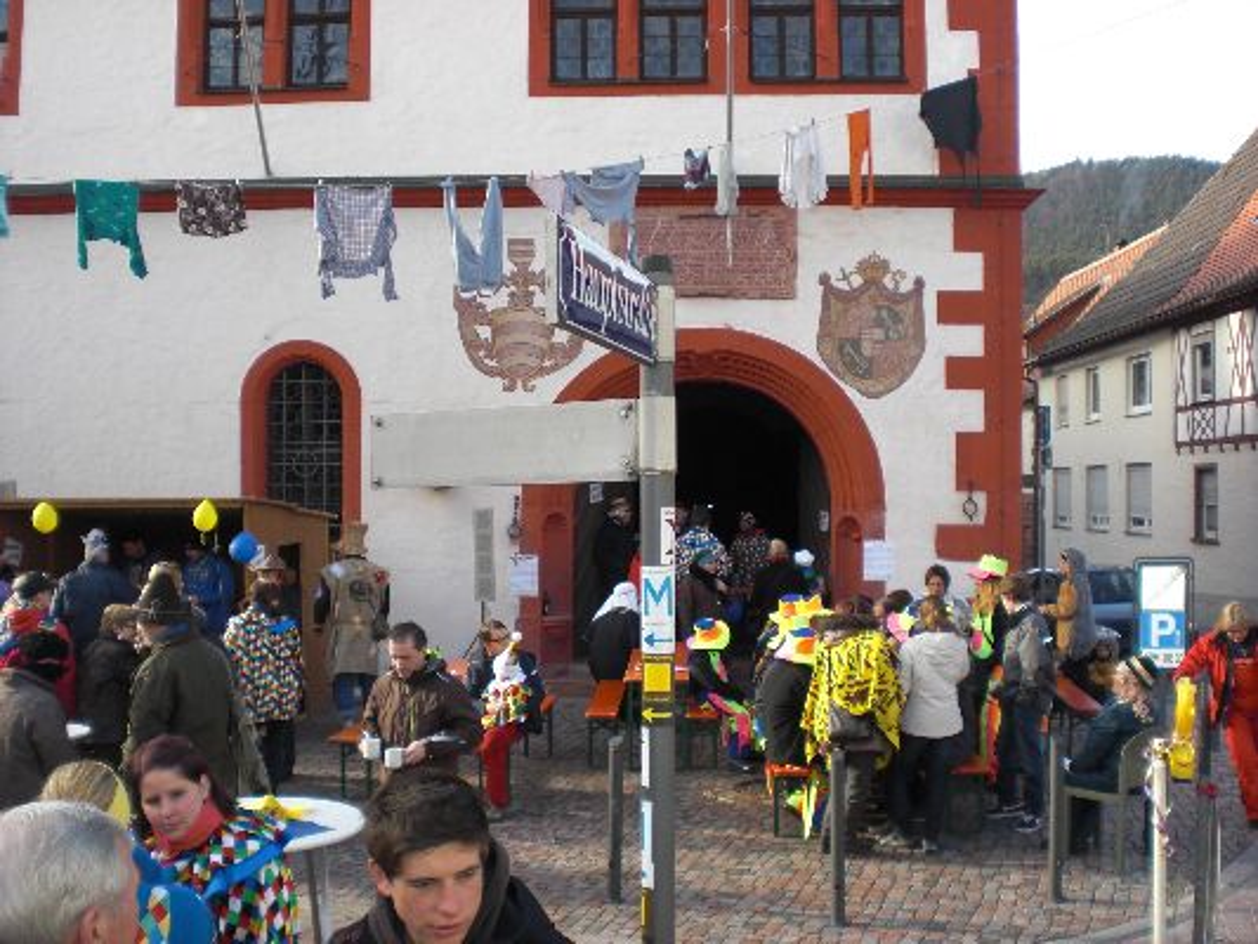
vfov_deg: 37.7
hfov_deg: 49.0
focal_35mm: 38
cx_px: 629
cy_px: 472
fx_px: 1381
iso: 64
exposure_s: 1/200
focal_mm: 6.3
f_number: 3.1
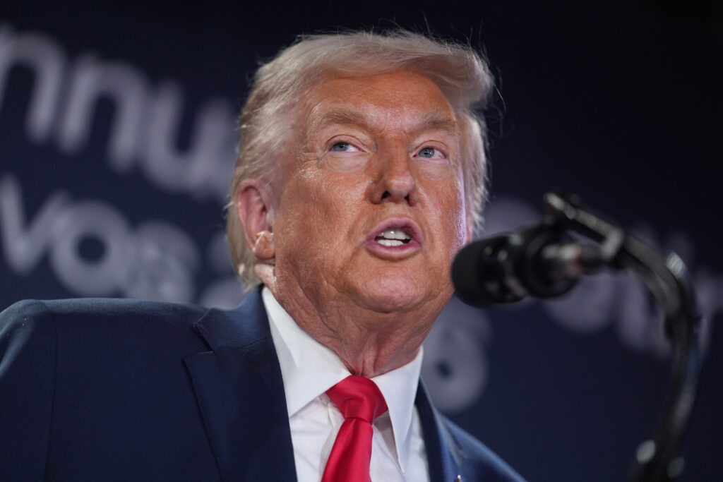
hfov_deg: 13.7
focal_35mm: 150
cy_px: 241
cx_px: 362
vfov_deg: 9.2
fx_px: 3013
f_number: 2
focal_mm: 150
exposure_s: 1/1250
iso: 1250
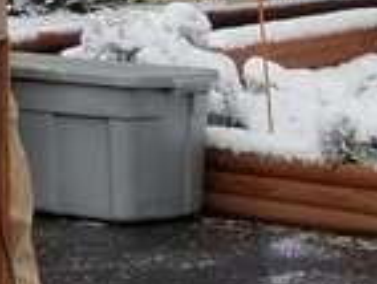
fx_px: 1593
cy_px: -178
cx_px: -677
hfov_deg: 10.5
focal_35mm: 146
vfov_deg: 9.8
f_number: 1.7
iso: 50
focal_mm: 4.25
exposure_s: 1/784
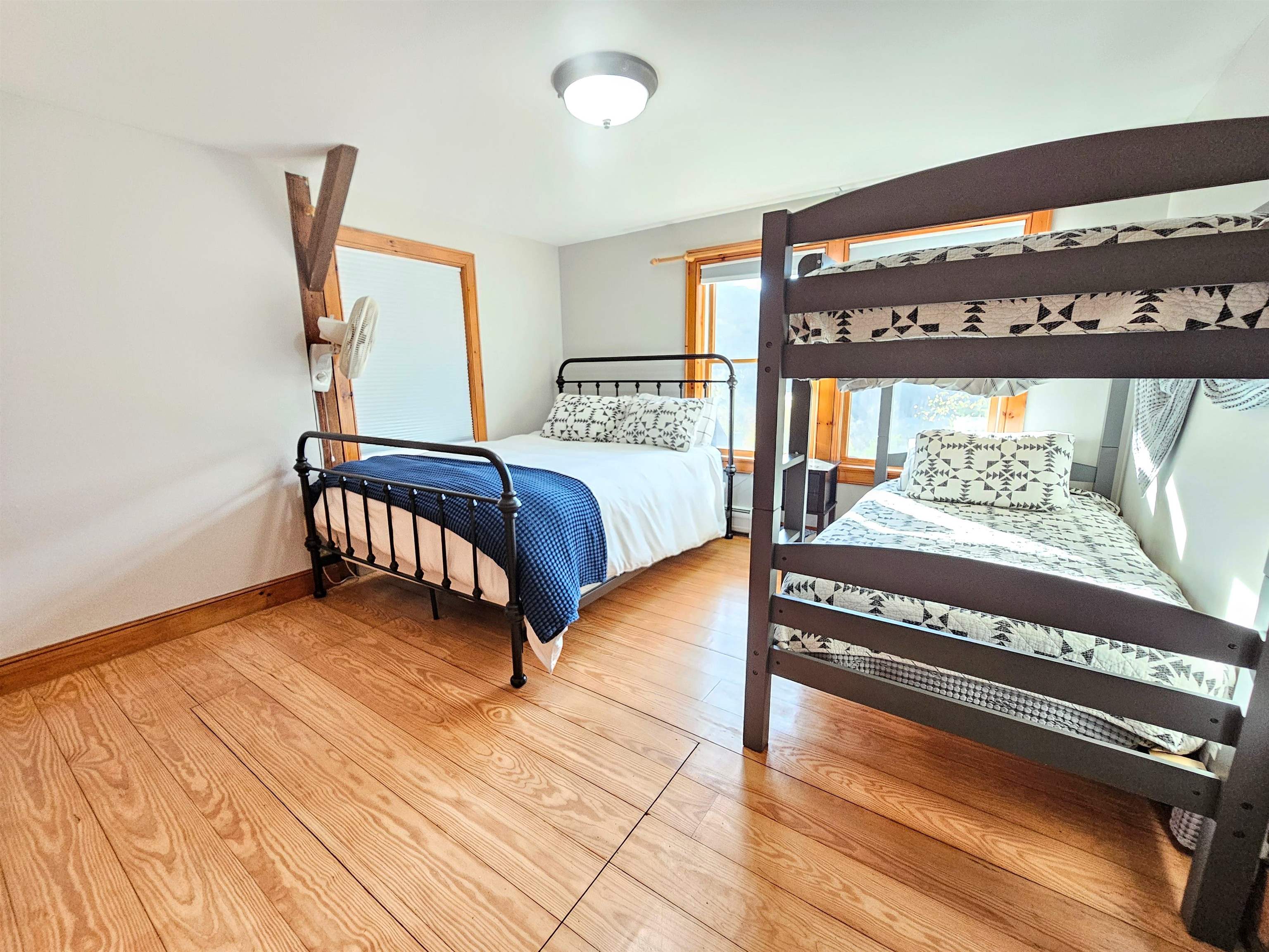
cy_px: 476
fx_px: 477
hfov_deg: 106.2
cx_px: 634
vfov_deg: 89.9
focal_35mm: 13
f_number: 2.2
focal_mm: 2.2
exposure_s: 1/60
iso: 400
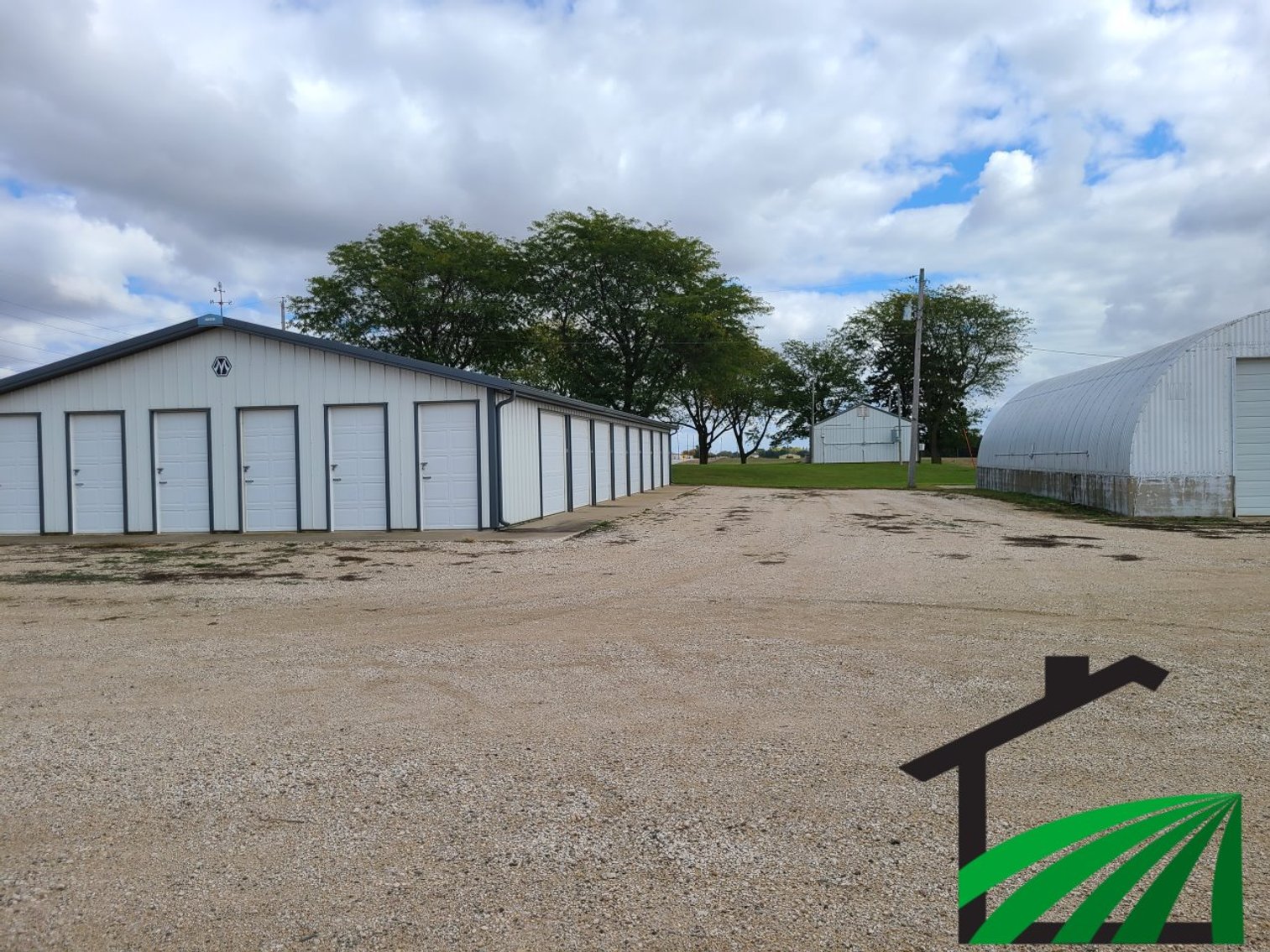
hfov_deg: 67.3
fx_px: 954
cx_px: 635
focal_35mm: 26
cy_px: 476
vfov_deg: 53.1
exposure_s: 1/2308
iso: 40
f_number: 1.8
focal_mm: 5.4
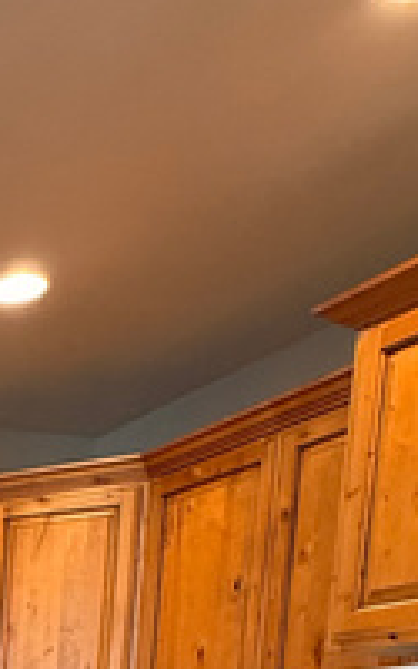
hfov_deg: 17.5
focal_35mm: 57
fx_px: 1039
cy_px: 920
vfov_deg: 27.9
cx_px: -378
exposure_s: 1/60
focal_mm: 2.22
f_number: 2.2
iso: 250
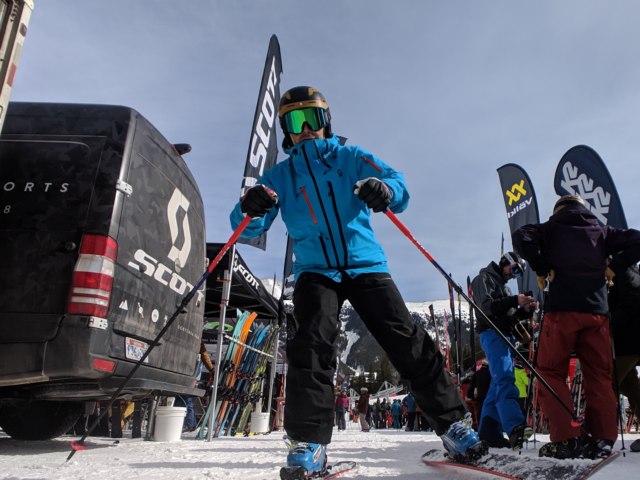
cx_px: 404
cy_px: 280
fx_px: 721
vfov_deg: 36.7
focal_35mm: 39
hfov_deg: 47.4
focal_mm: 4.44
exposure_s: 1/3906
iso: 63
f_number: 1.8
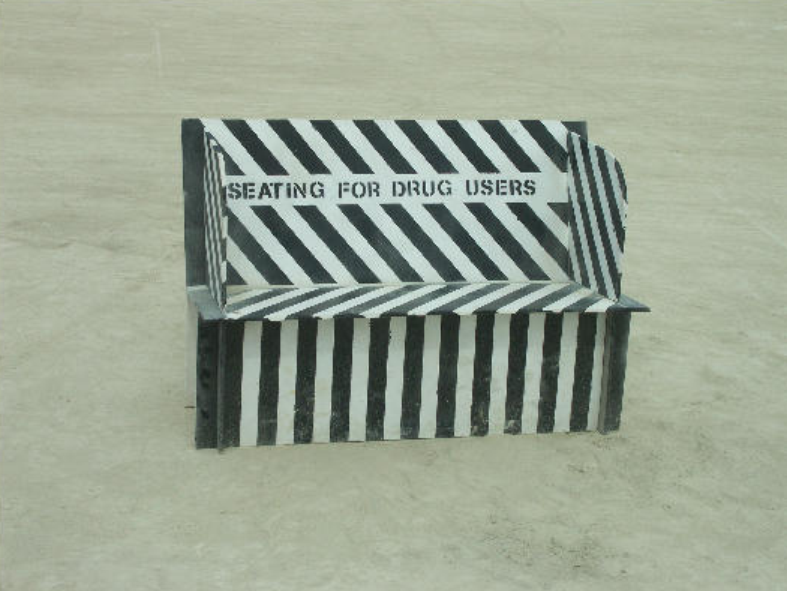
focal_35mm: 66
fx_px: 1501
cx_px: 392
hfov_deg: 29.4
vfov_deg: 22.3
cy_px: 294
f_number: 8
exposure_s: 1/640
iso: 100
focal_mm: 16.18
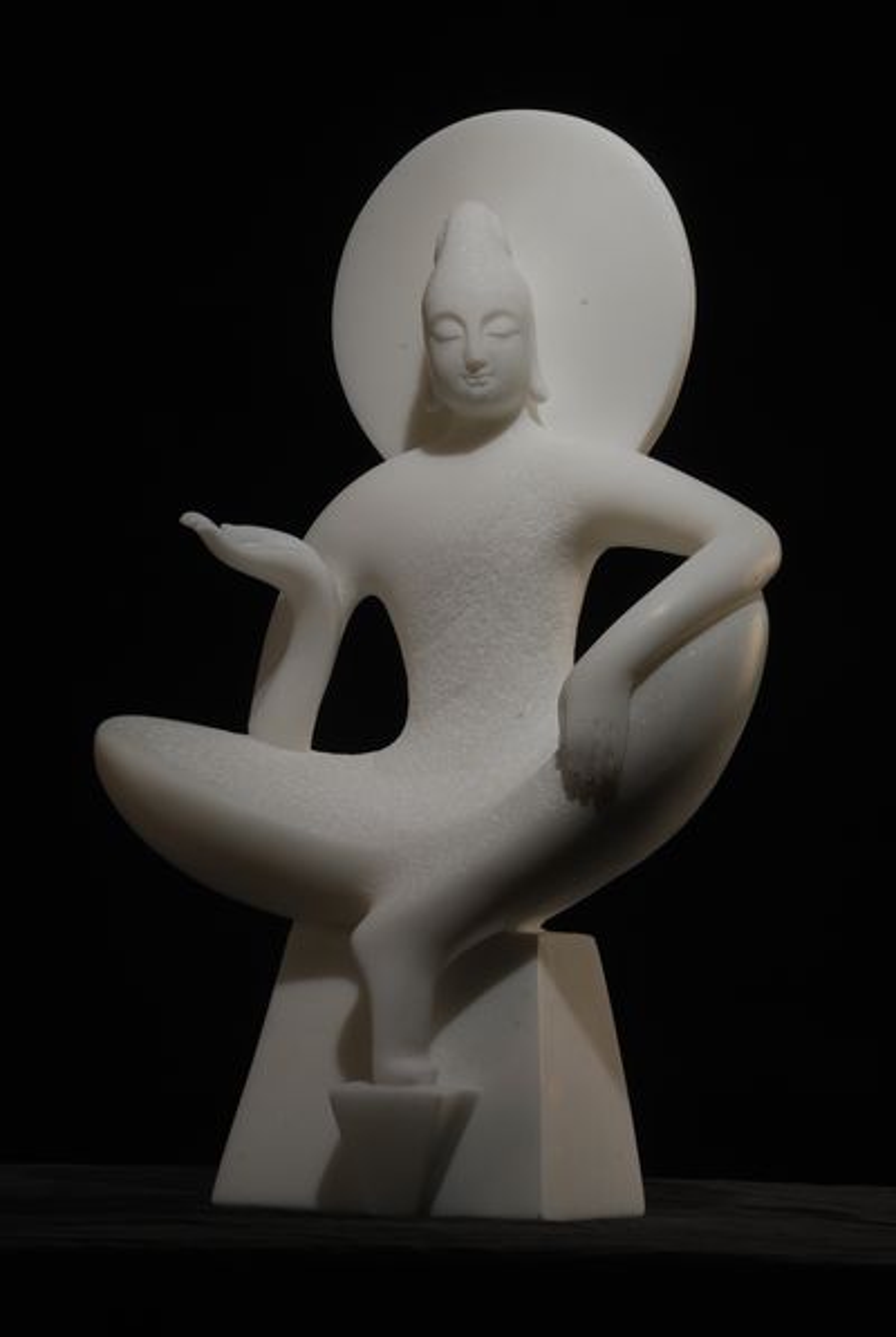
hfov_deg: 13.1
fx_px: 3906
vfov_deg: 19.4
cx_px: 448
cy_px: 668
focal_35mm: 105
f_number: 20
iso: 100
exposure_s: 1/60
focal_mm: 70
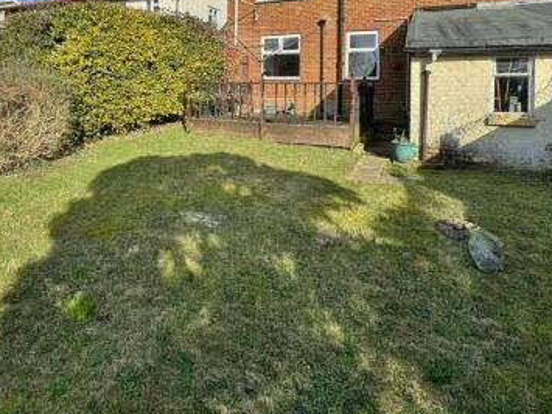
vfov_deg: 55.4
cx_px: 265
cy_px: 93
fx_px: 367
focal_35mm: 23
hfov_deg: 73.9
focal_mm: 2.22
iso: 50
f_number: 2.2
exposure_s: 1/1420
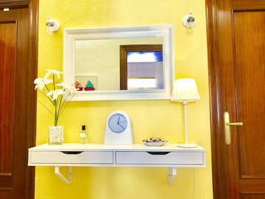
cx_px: 132
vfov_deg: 49.7
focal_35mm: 28
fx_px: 214
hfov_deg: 63.4
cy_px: 100
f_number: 1.8
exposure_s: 1/33
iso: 32
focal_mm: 3.99
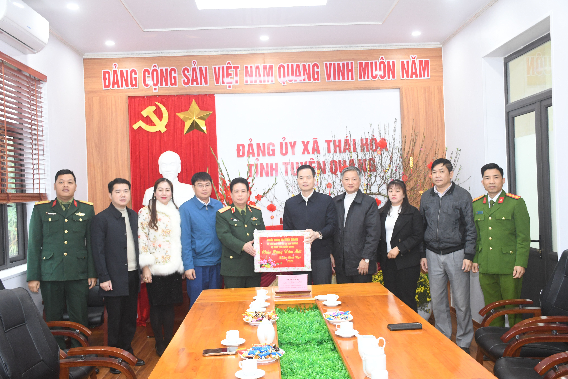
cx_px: 284
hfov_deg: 53.1
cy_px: 190
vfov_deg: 36.9
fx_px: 568
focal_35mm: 36
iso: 1600
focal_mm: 24
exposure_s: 1/100
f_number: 3.8
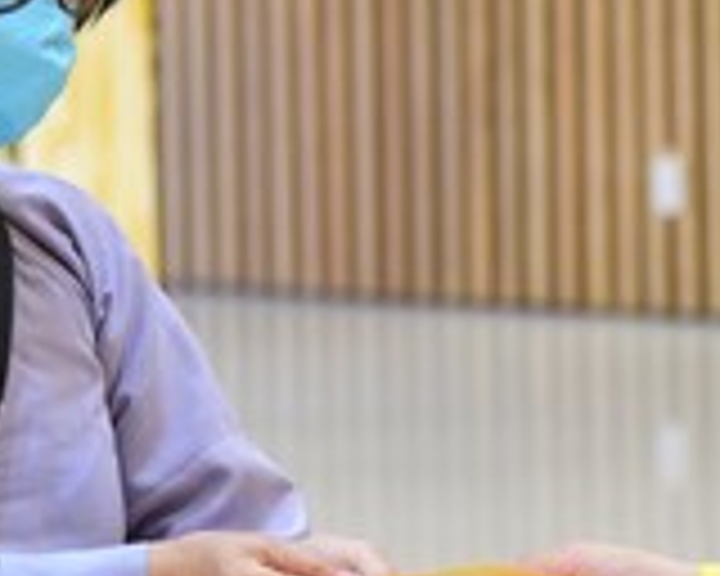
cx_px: 423
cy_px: 14
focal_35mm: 325
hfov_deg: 6.0
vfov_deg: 4.8
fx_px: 6925
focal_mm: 85
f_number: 4
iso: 2500
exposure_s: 1/125
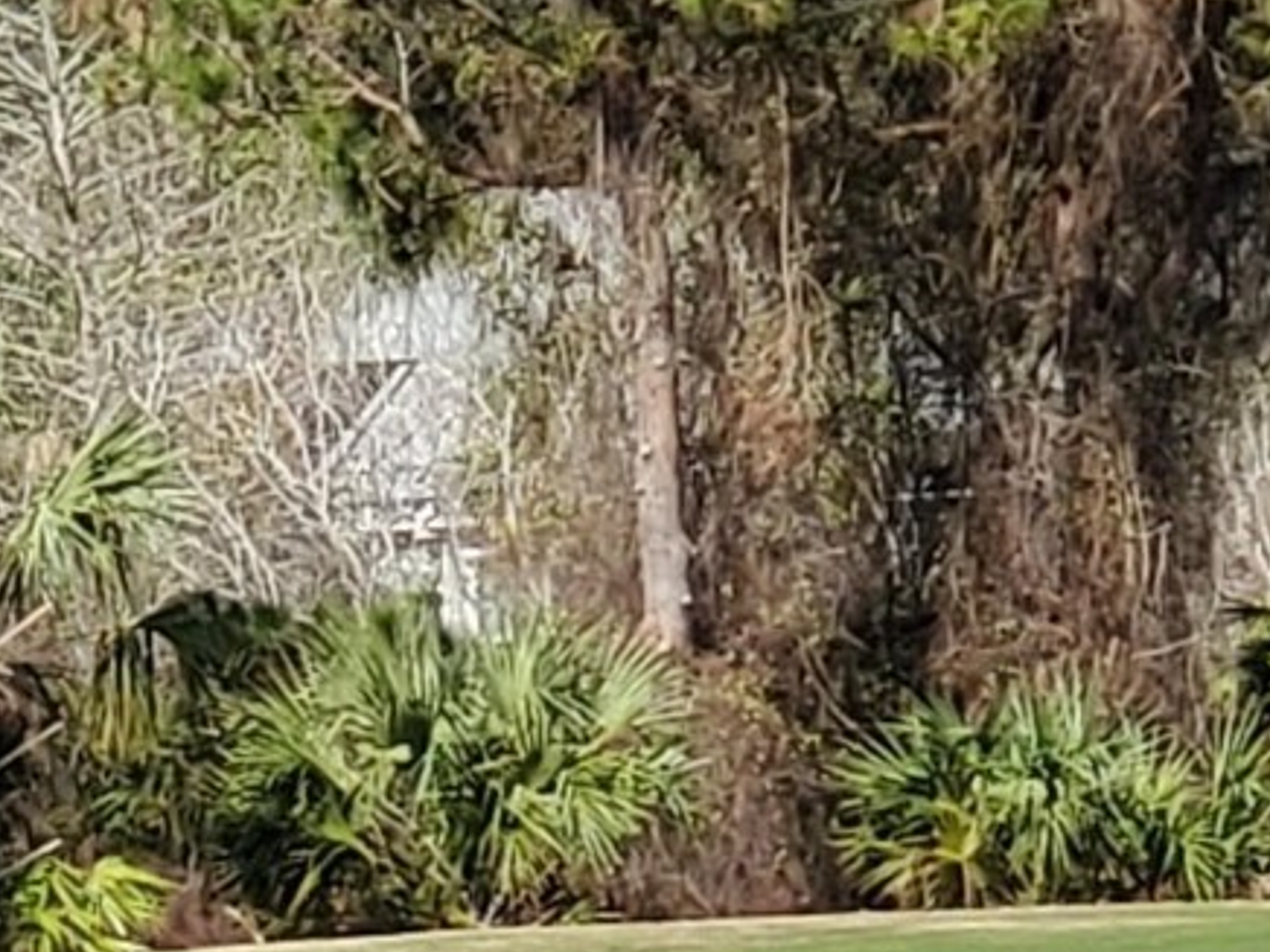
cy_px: 903
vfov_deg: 12.0
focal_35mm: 122
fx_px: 4476
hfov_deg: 16.0
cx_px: 160
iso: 50
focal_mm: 6
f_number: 2.4
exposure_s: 1/641
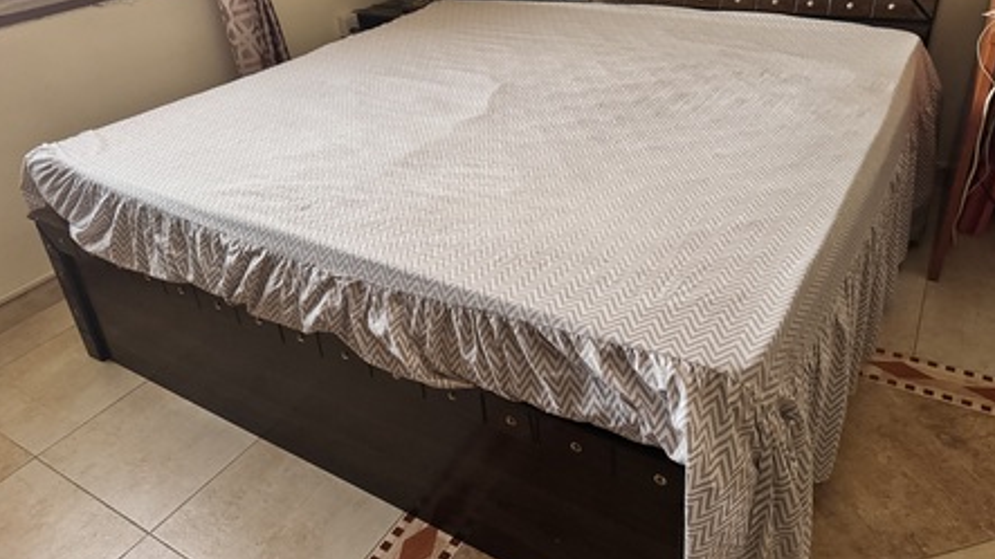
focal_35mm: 27
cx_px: 486
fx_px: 712
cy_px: 212
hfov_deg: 69.9
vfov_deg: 42.6
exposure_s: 1/60
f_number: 1.78
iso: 800
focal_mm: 6.76
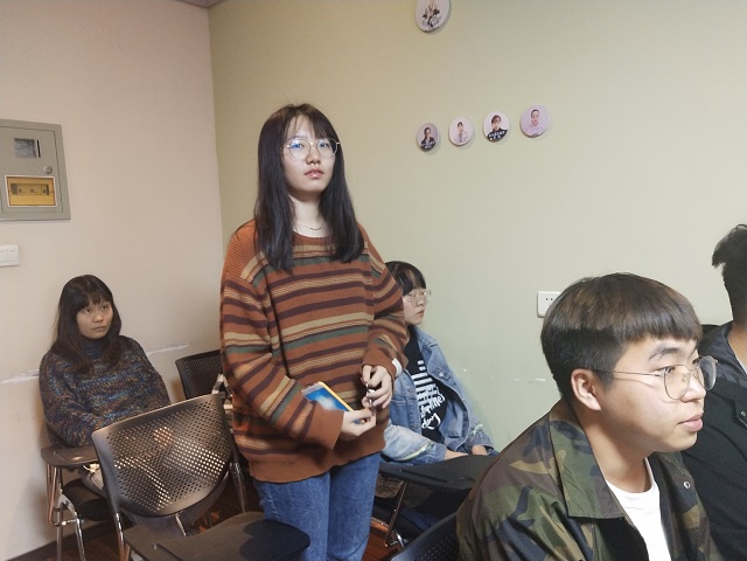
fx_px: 647
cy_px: 280
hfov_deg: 60.0
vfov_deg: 46.8
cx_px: 374
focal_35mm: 30
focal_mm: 3.95
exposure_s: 1/33.3
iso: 618
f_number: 1.8
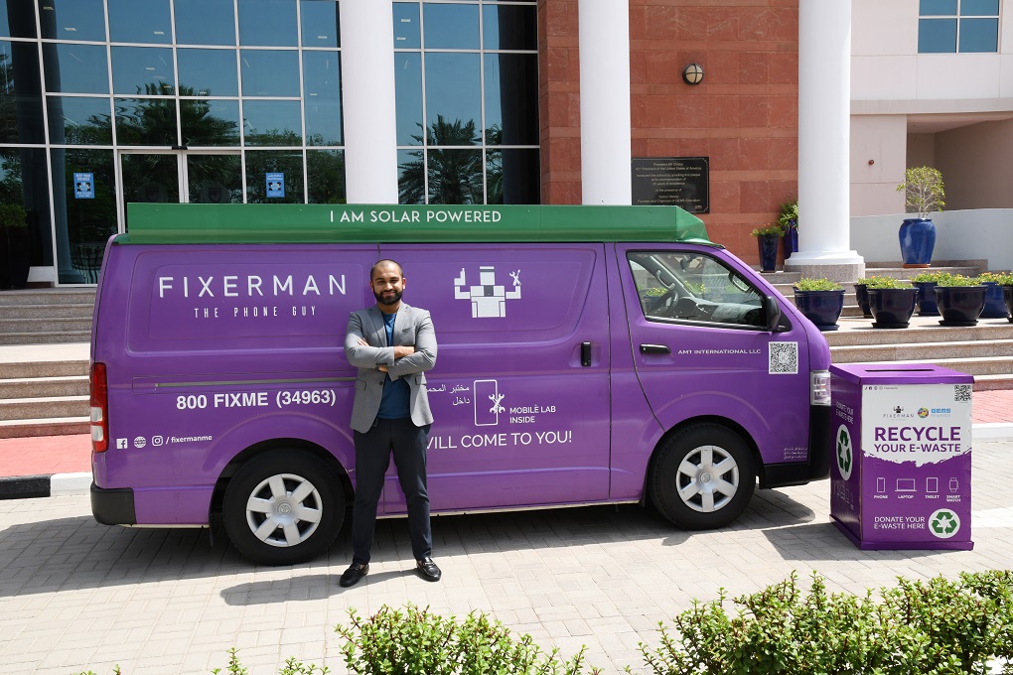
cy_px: 338
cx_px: 506
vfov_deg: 37.9
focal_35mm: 35
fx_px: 985
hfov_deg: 54.4
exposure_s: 1/250
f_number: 18
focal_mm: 35
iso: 800
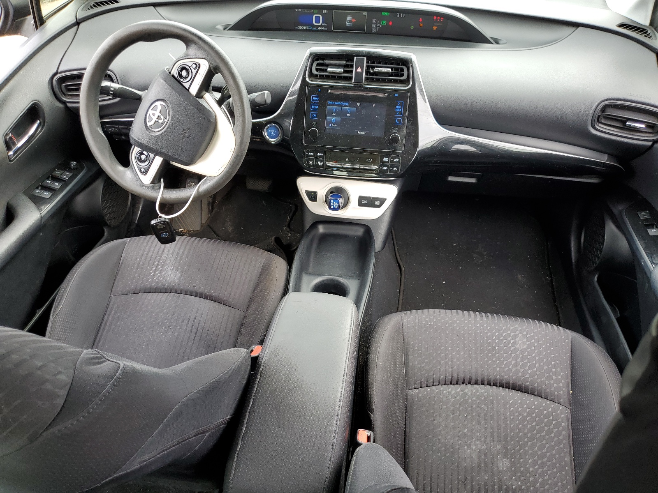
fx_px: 494
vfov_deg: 53.1
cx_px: 329
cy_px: 246
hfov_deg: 67.3
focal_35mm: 26
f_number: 1.5
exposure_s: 1/128
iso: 50
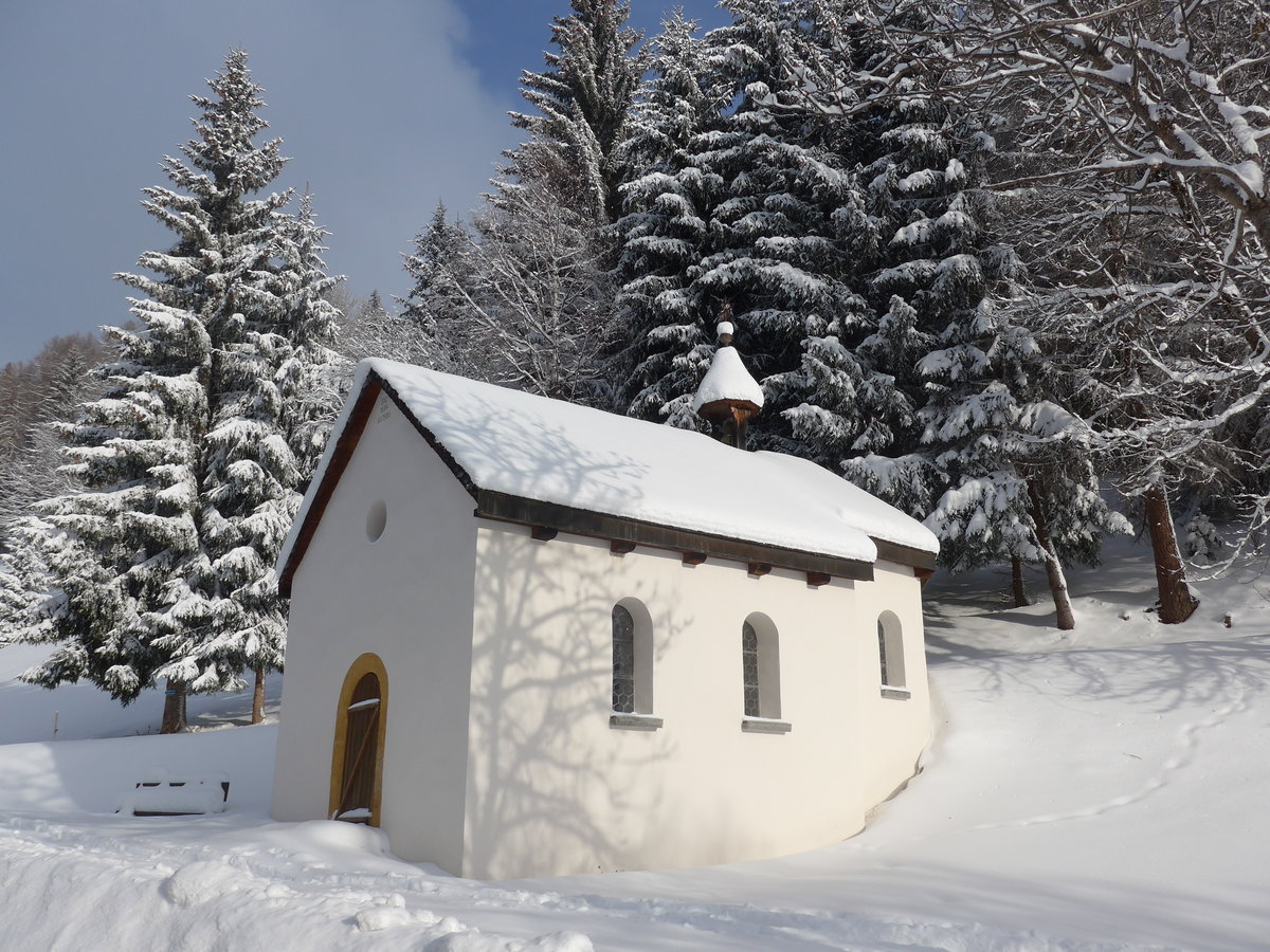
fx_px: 1064
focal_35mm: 29
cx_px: 635
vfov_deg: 48.2
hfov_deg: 61.7
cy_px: 476
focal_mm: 6
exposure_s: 1/1600
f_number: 3.5
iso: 80
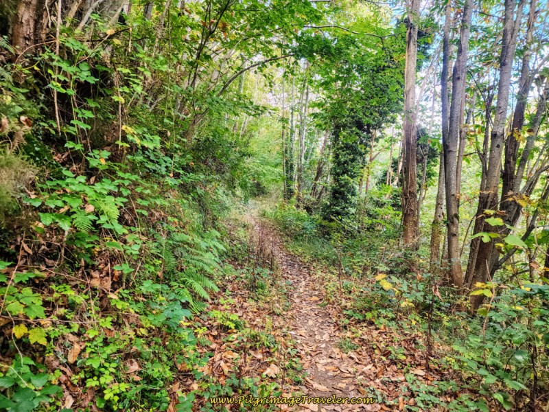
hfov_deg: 73.9
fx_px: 365
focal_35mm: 23
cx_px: 274
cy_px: 206
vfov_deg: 58.9
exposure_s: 1/180
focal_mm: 6.4
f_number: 1.8
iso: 200
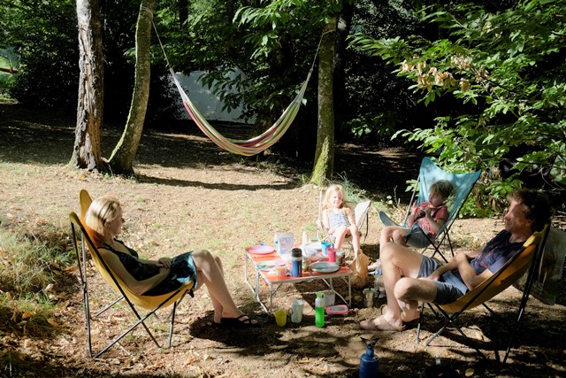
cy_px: 189
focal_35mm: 36
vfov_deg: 36.9
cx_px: 283
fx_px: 566
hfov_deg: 53.1
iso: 800
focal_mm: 24.3
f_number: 4.5
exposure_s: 1/1000
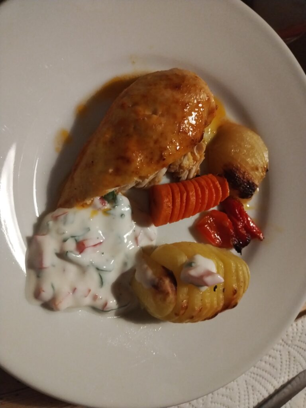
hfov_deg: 53.1
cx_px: 153
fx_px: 306
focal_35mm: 26
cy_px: 204
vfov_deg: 67.3
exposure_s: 1/20
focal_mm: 4.75
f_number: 1.8
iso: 754
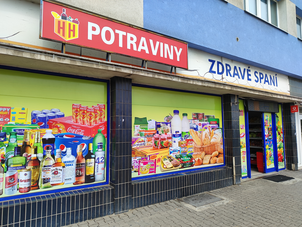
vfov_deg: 56.8
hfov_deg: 71.6
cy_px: 114
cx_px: 151
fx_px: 209
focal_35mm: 24
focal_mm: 5.89
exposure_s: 1/423
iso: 50
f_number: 1.89
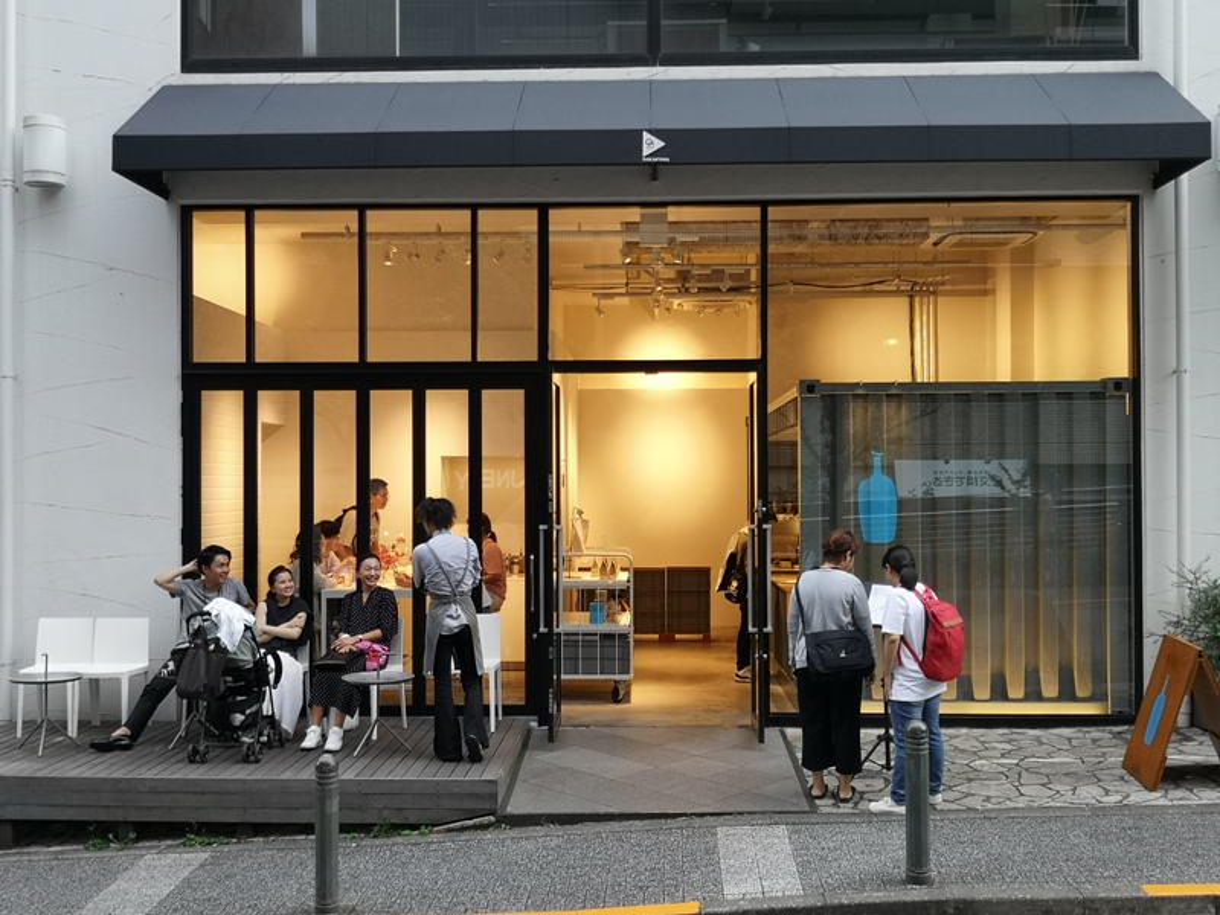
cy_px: 458
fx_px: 1339
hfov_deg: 49.0
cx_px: 610
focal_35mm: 38
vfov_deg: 37.7
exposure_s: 1/50
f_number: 1.8
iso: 64
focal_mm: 3.95
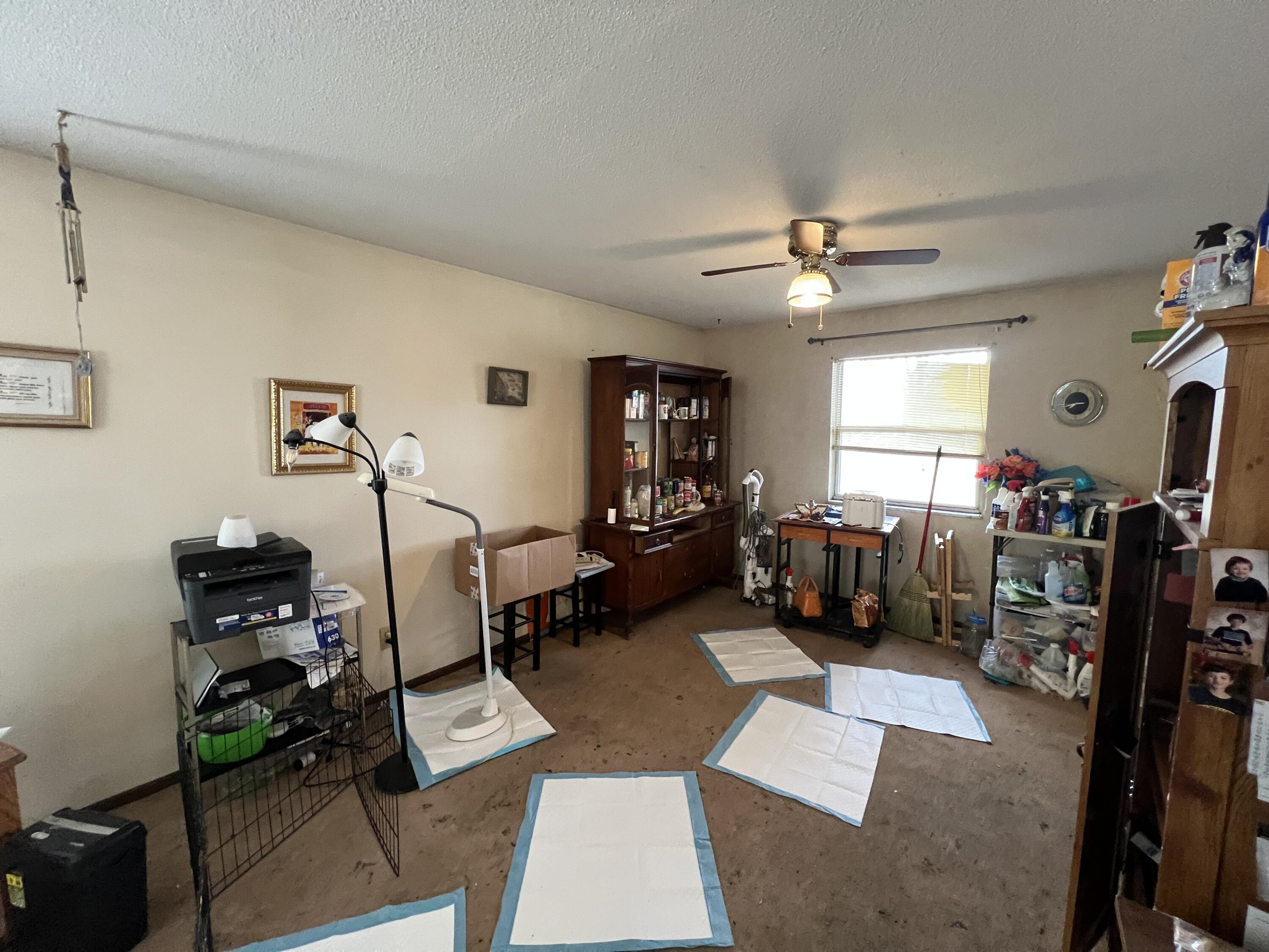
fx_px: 477
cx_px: 634
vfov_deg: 89.9
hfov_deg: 106.2
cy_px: 476
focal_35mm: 13
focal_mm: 1.57
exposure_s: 1/60
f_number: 1.8
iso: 500
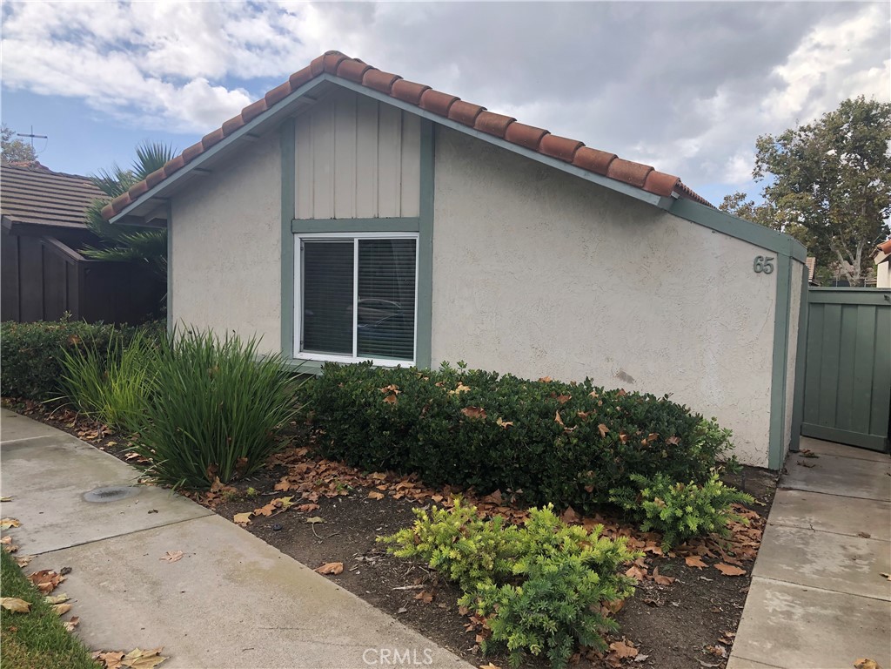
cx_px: 446
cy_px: 334
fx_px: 721
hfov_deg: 63.4
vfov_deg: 49.7
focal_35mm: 28
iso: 20
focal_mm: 3.99
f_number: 1.8
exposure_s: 1/991
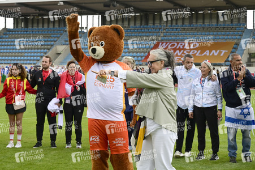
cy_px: 85
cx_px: 128
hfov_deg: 28.9
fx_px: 495
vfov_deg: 19.4
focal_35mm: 70
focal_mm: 70
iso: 2000
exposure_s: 1/320
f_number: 8
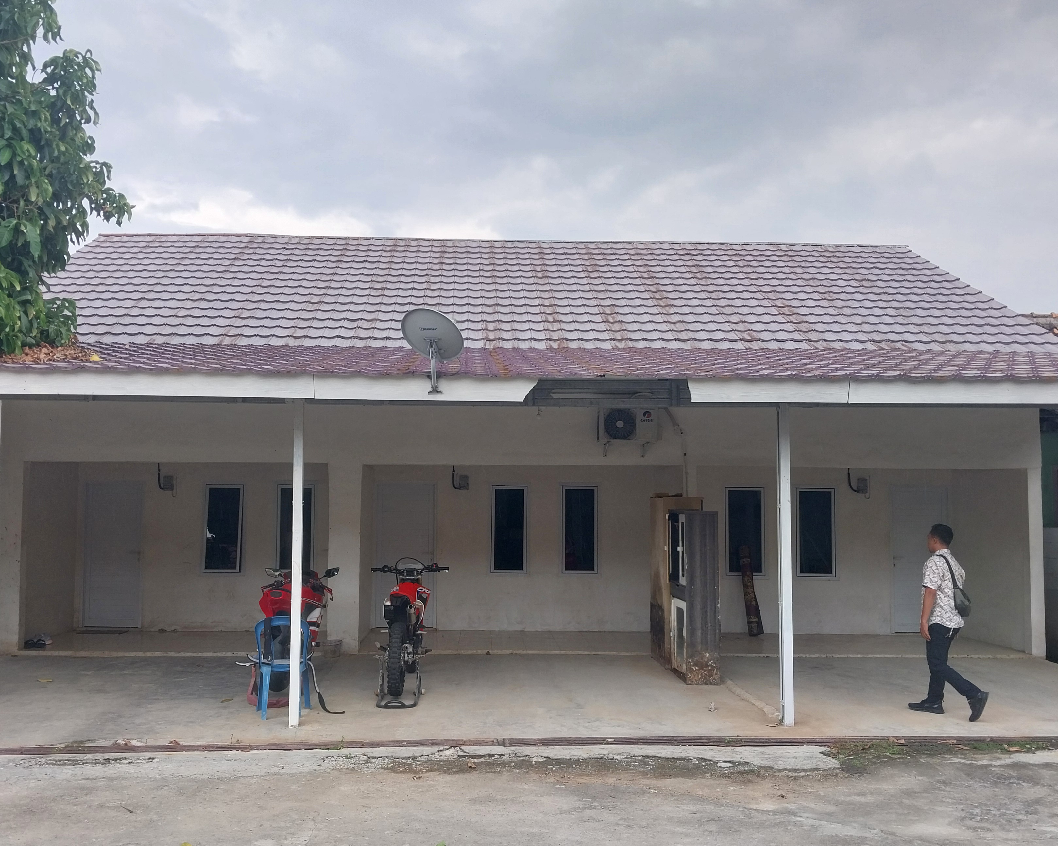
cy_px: 461
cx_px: 494
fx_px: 1002
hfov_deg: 55.6
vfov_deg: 45.7
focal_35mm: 32
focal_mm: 4
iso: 20
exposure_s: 1/219
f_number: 1.8
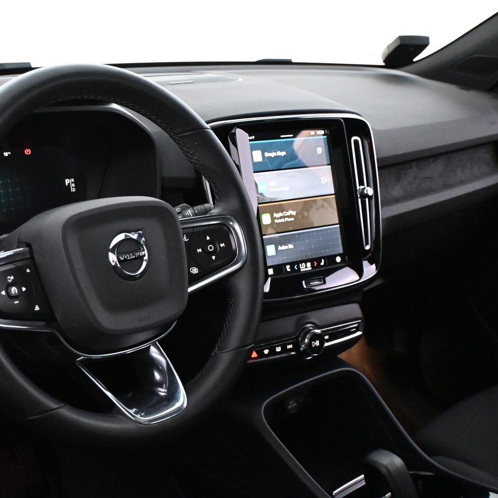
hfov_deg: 33.3
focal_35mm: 50
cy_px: 241
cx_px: 122
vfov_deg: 34.0
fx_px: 814
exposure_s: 1/60
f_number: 4.2
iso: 10000
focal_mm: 24.5
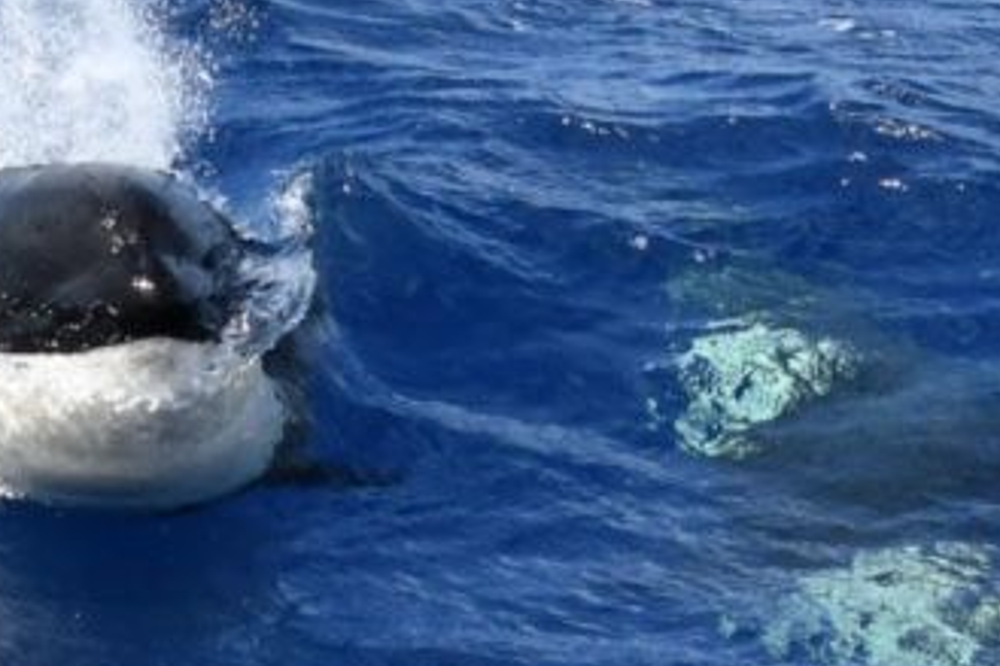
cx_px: 343
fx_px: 4053
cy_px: 257
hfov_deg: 14.0
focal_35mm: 146
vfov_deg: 9.4
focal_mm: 60
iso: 1100
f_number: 5
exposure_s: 1/8000
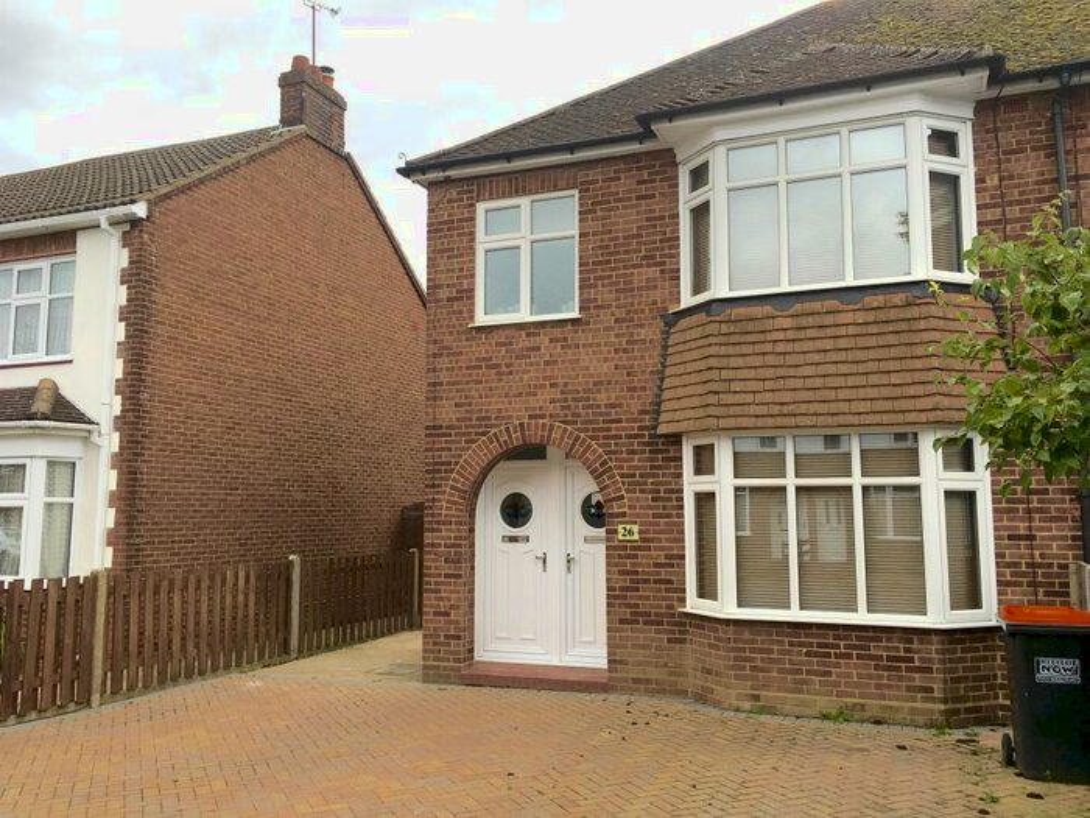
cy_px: 409
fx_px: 913
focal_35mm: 29
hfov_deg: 61.7
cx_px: 545
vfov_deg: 48.2
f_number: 2.2
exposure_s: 1/864
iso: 25
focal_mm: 4.15
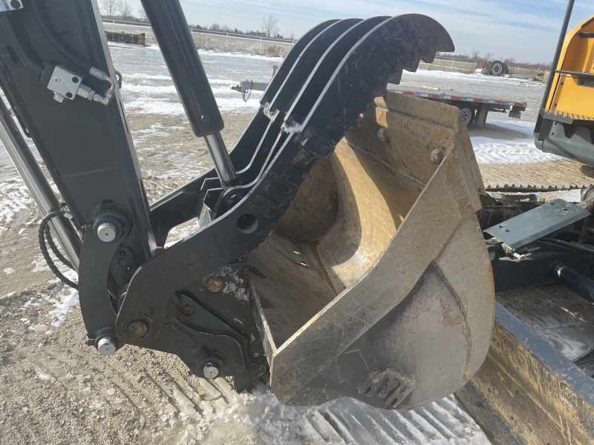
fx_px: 446
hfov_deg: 67.3
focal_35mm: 26
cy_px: 222
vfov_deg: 53.1
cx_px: 297
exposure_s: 1/1490
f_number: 1.6
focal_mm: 4.2
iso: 32
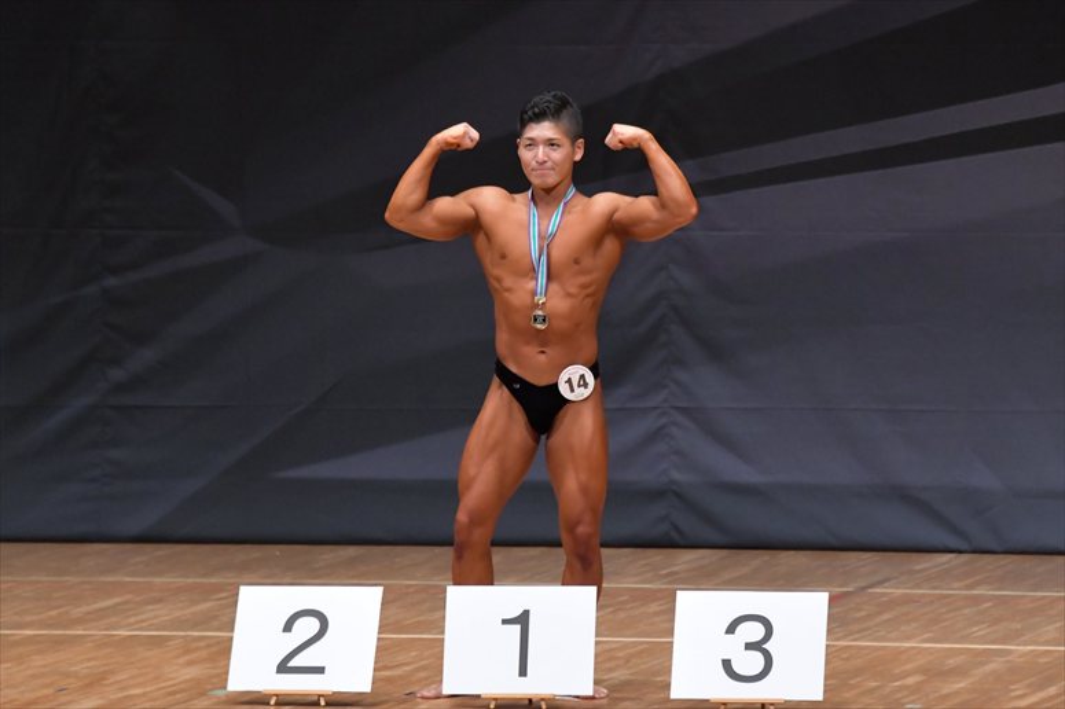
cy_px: 354
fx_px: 8427
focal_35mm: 285
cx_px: 532
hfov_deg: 7.2
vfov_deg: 4.8
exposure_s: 1/400
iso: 6400
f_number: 5.6
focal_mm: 190
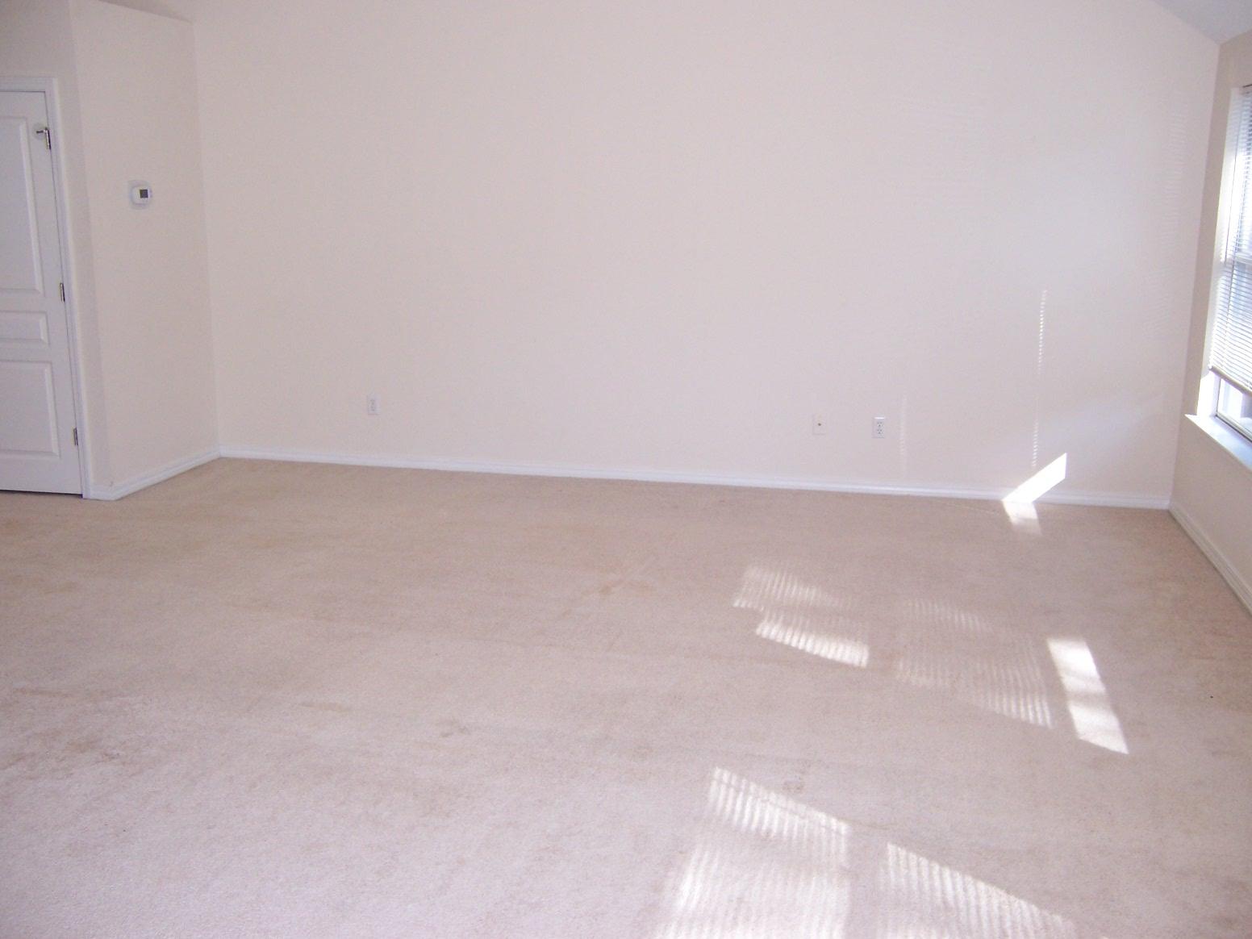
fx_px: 1194
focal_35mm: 33
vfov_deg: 42.9
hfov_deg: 55.4
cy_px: 470
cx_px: 626
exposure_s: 1/60
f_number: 2.8
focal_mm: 5.5
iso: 140
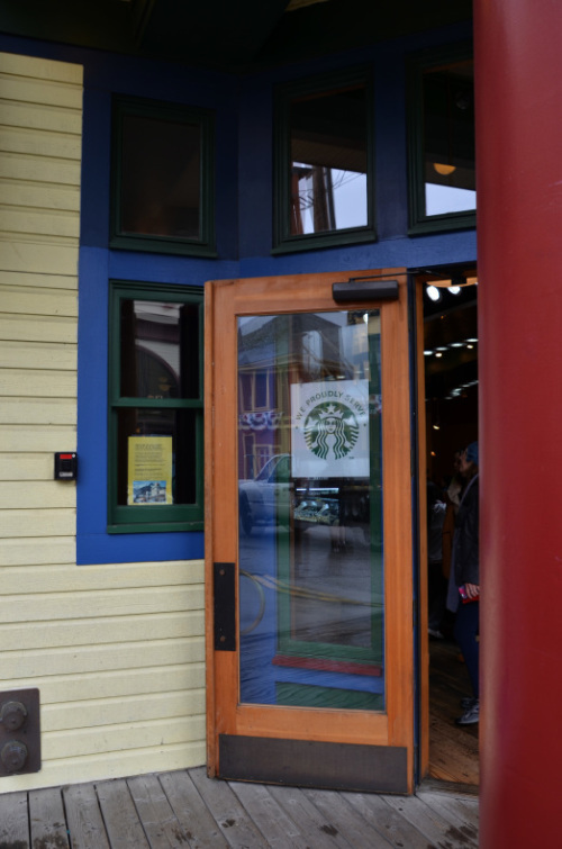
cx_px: 281
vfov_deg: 59.6
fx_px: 741
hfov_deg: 41.5
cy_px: 424
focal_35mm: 32
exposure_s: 1/160
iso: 200
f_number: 6.3
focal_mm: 21
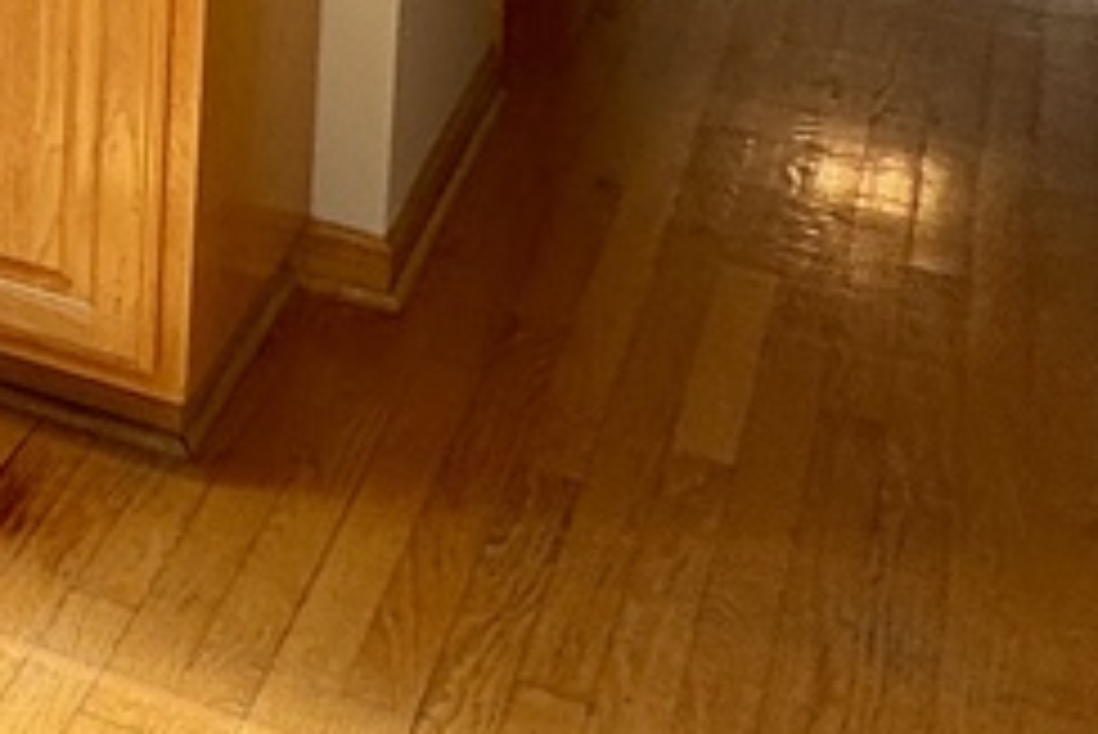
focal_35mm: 86
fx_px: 2624
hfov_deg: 15.8
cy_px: -621
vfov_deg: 14.0
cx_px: -1350
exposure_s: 1/99
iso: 50
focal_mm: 2.22
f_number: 2.2
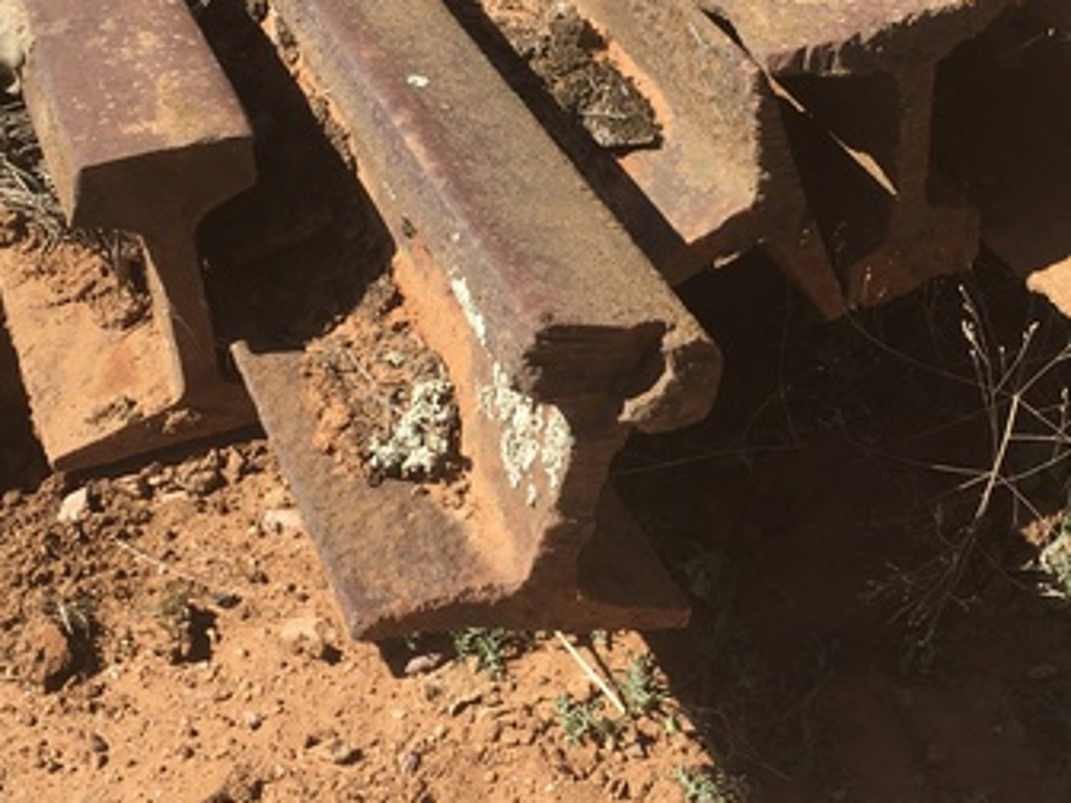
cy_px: 304
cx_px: 618
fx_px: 1764
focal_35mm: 57
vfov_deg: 25.6
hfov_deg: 33.7
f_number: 2.2
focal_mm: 4.15
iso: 25
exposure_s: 1/974
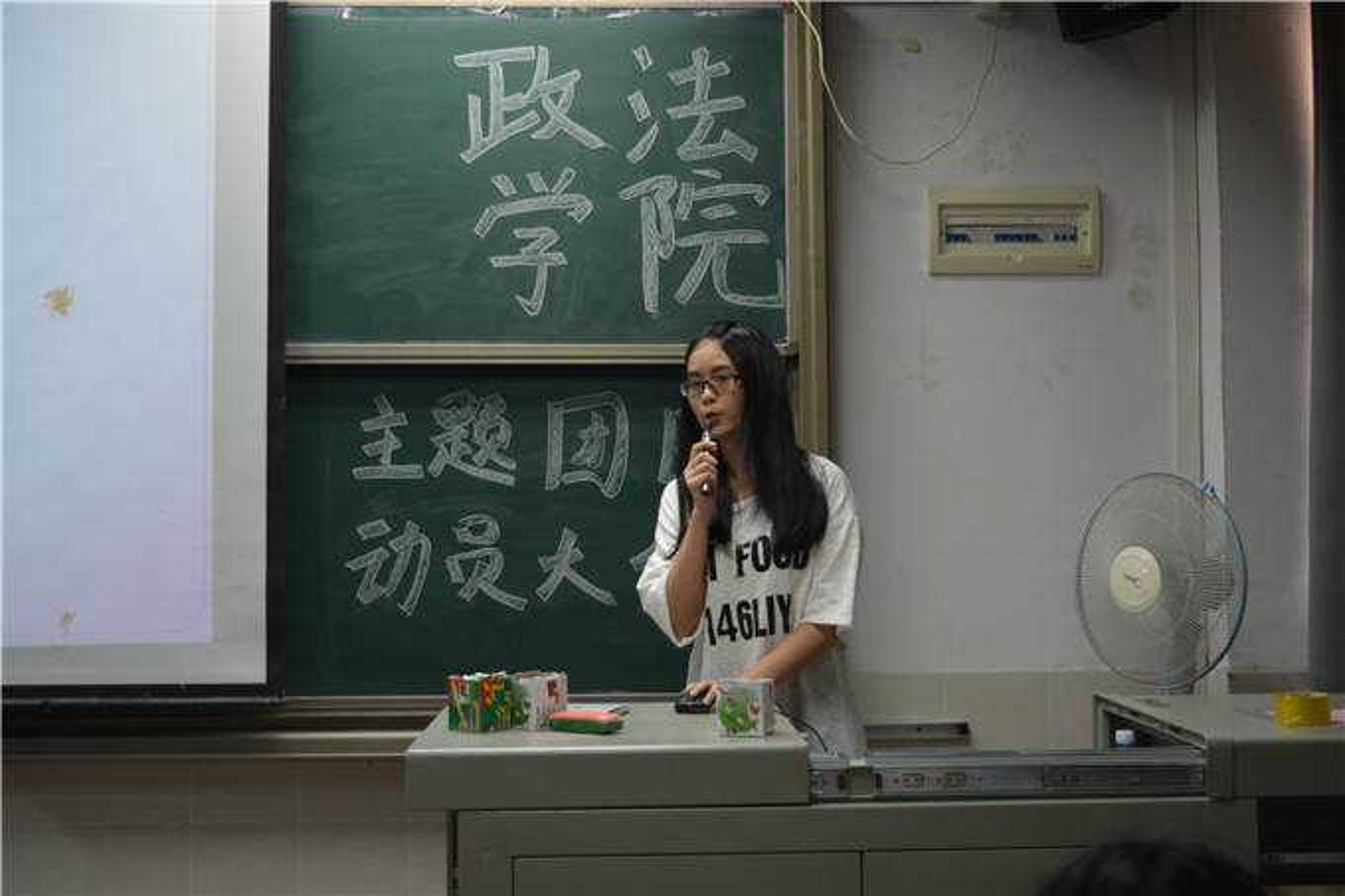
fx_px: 1905
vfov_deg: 26.5
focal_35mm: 51
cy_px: 448
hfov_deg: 38.9
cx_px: 672
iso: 800
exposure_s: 1/50
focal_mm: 34
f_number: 4.5
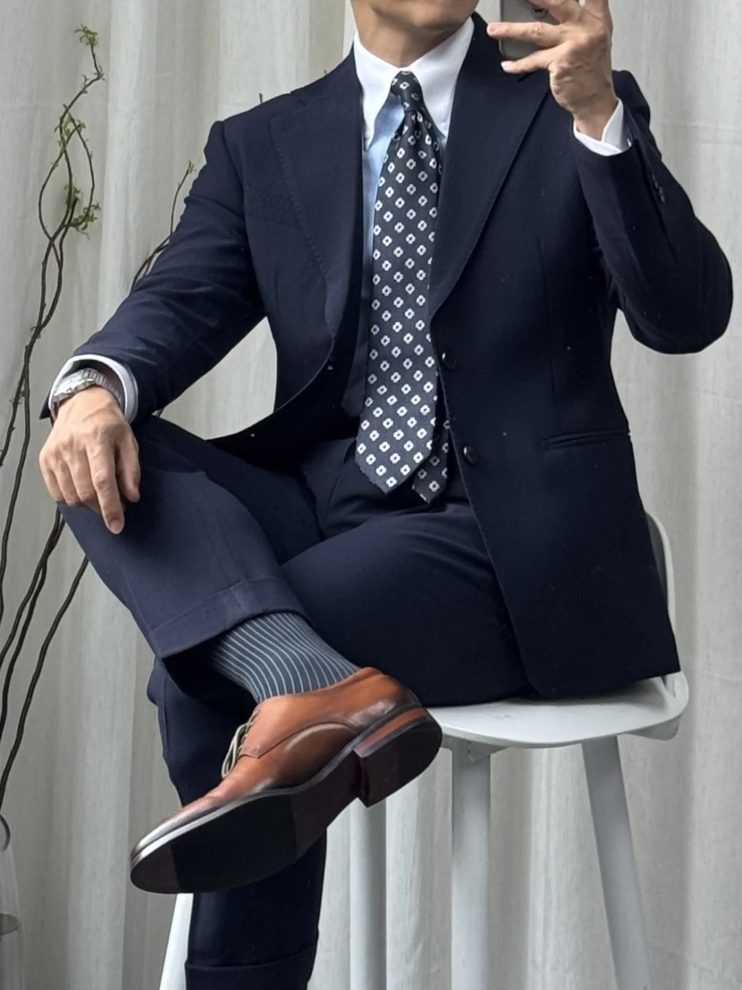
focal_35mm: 48
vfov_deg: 39.7
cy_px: 495
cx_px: 371
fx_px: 1372
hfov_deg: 30.3
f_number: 1.78
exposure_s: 1/117
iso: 100
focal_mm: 6.76
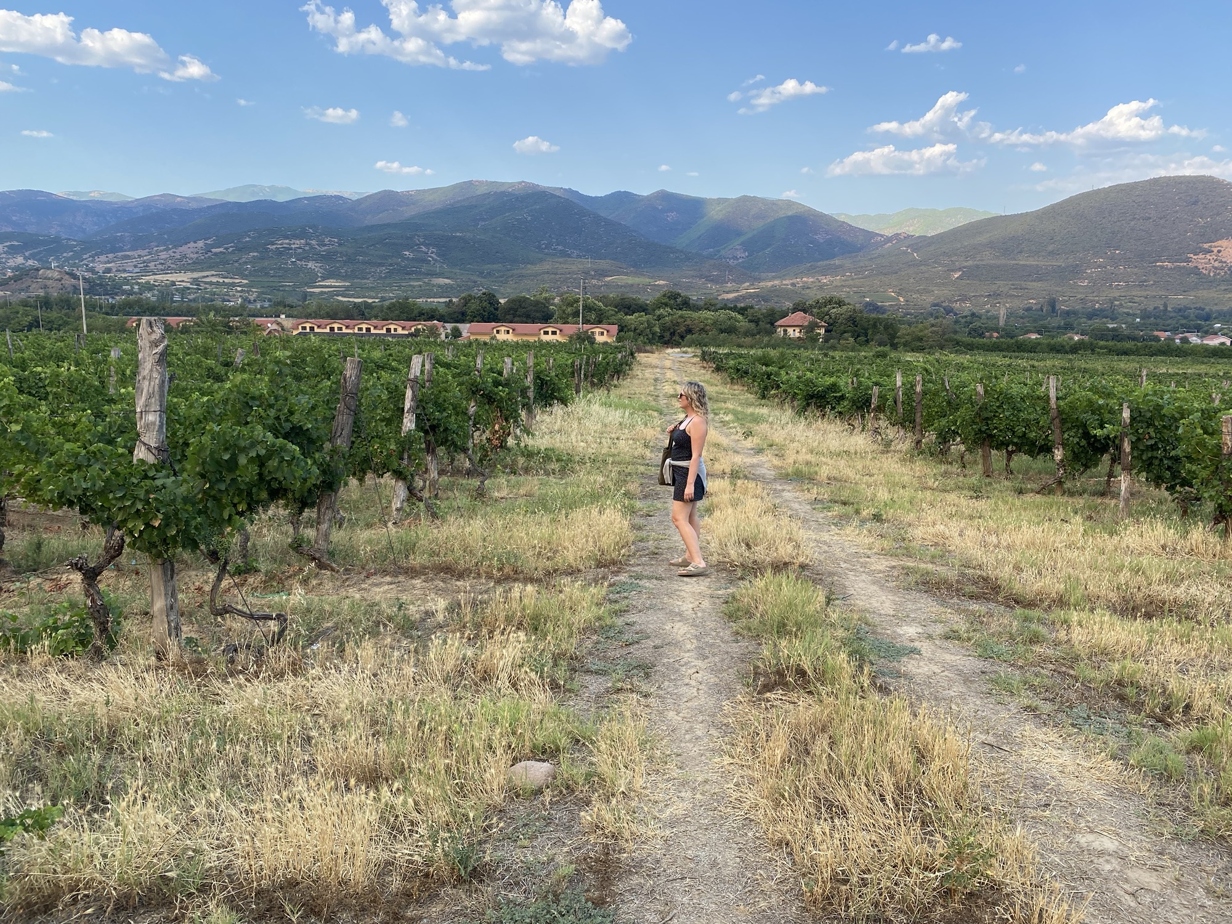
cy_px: 462
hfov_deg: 67.3
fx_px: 925
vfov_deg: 53.1
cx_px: 616
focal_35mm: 26
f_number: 1.8
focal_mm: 4.25
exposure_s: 1/742
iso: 32
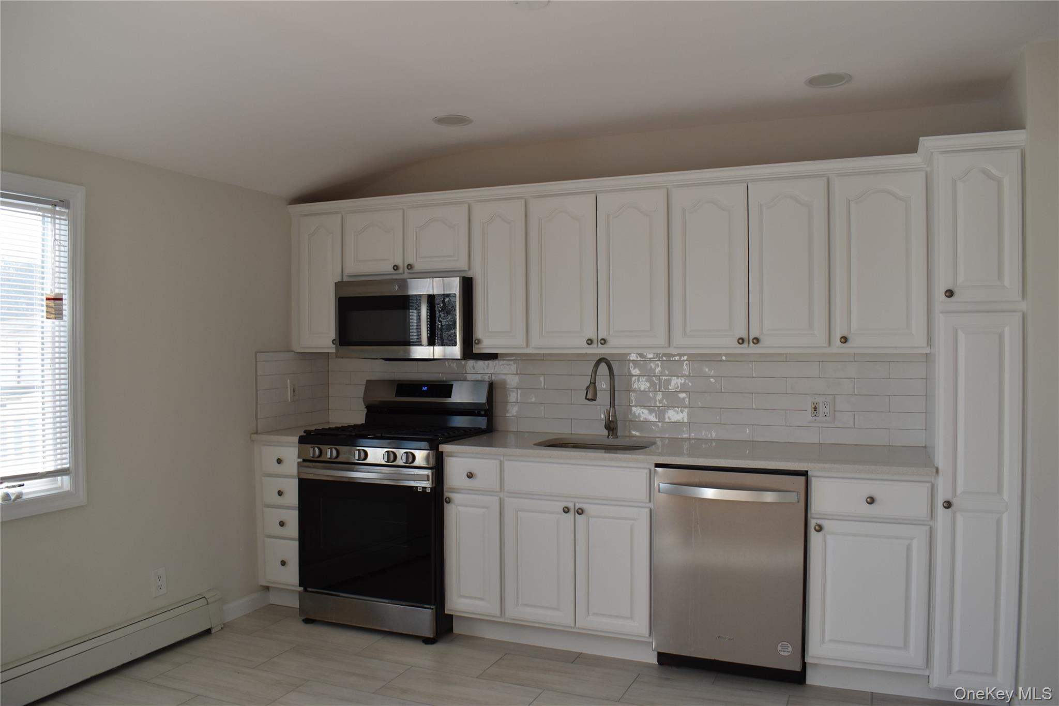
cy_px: 353
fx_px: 794
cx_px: 530
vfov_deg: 47.9
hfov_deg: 67.4
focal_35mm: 27
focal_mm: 18
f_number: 6.3
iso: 400
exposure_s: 1/160
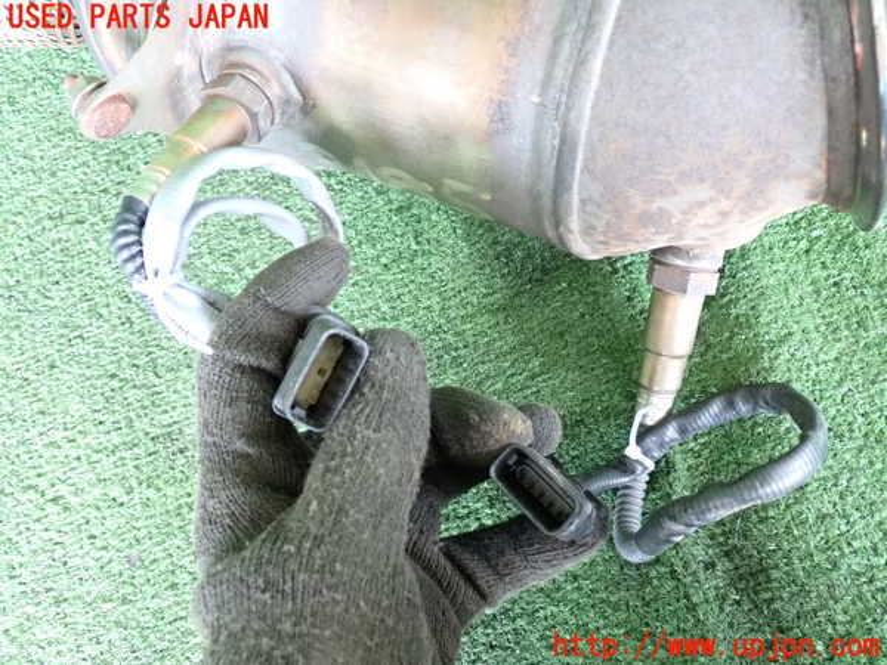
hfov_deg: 51.4
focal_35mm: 36
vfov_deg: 39.7
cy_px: 332
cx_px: 444
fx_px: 922
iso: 1600
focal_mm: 6.37
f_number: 2.5
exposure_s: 1/125
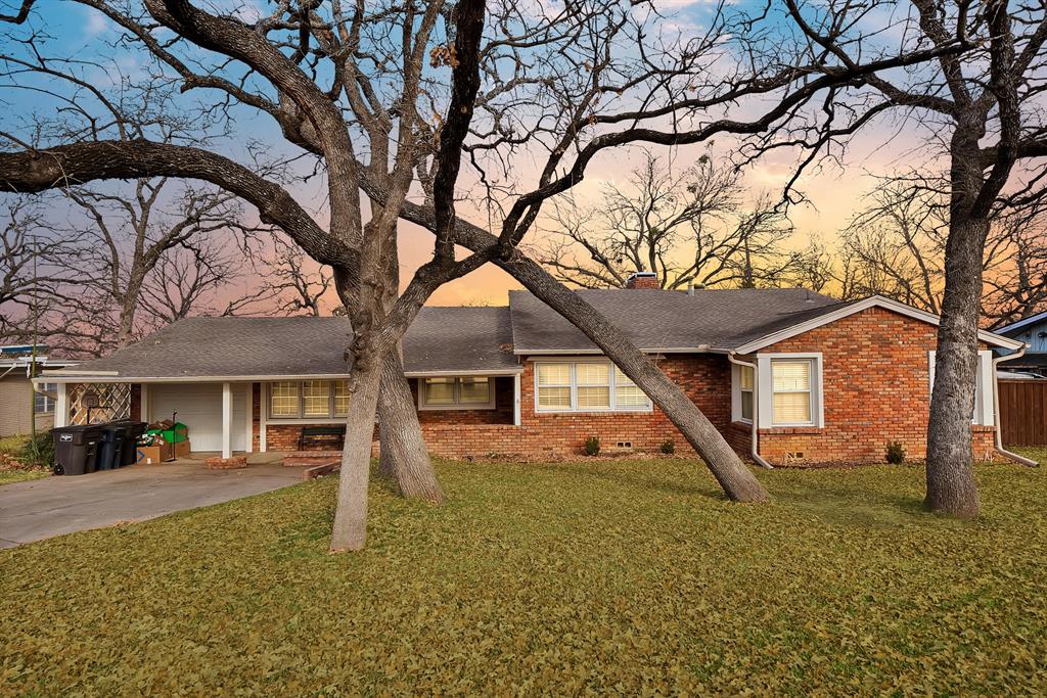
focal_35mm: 20
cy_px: 349
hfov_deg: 84.0
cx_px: 524
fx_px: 582
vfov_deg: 61.9
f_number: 9
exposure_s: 1/160
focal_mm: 20
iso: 640
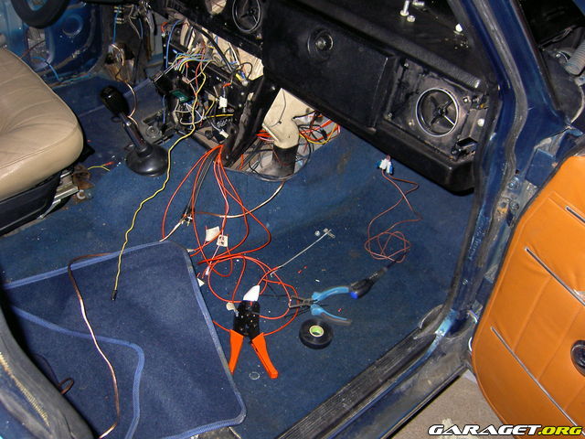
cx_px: 292
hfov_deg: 54.0
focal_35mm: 34
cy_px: 220
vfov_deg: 41.8
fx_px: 575
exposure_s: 1/60
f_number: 2.8
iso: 100
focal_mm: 5.6
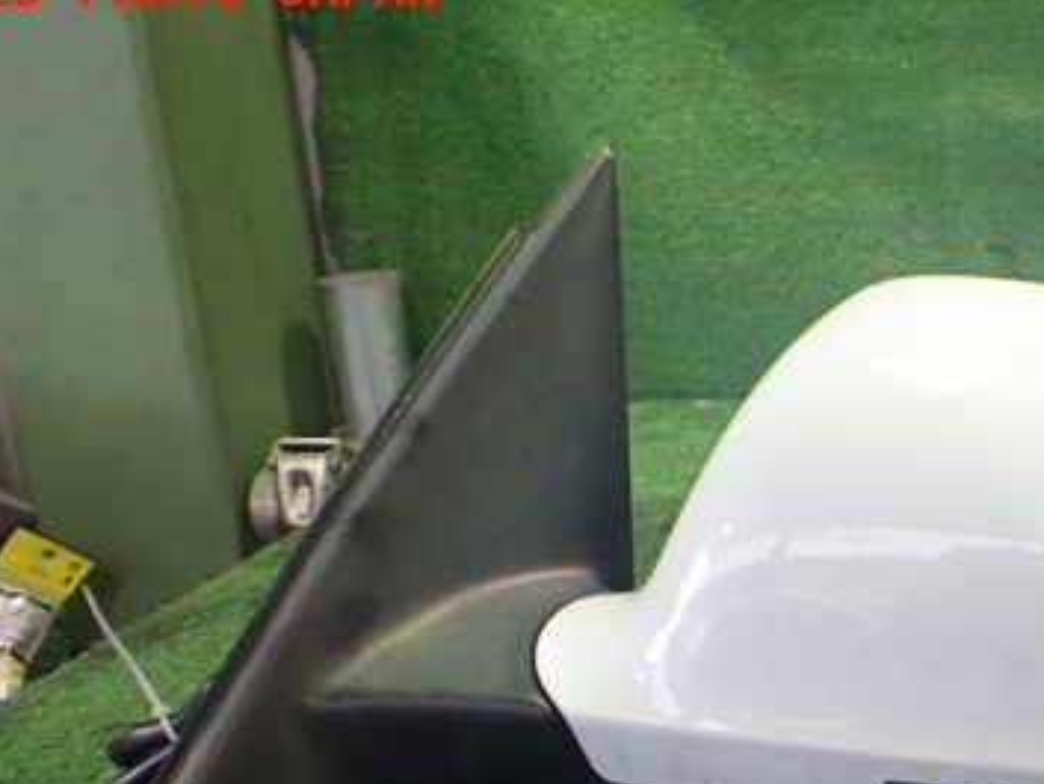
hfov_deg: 36.6
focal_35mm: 51
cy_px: 615
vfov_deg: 28.0
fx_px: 1539
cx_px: 787
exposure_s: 1/30
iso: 800
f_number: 2.3
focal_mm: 5.4
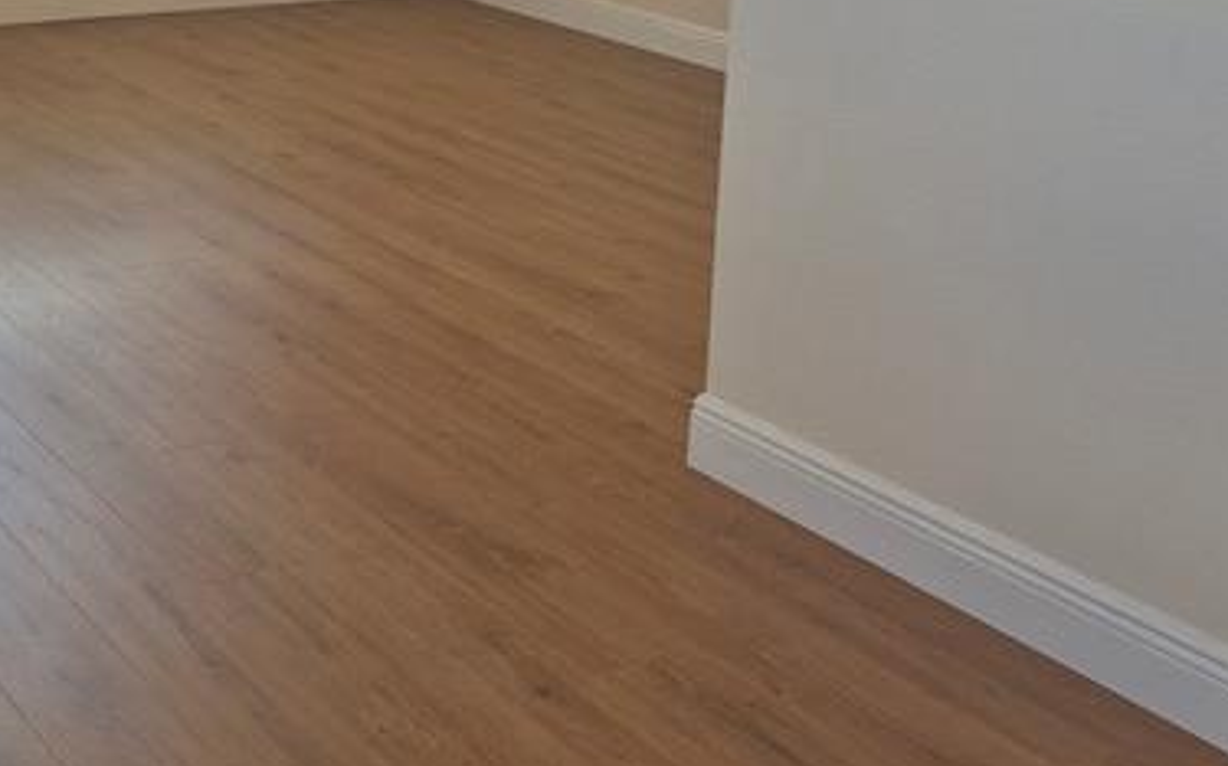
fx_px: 1740
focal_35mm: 52
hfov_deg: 35.7
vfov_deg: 23.4
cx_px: 43
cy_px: -65
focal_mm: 5.4
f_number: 1.8
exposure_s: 1/120
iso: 100
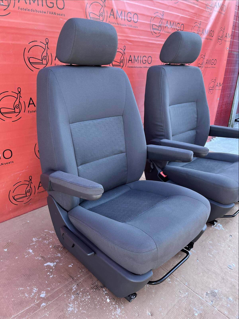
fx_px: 239
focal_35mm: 26
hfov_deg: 53.1
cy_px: 160
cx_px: 120
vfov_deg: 67.3
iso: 64
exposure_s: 1/121
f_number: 1.6
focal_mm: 5.1
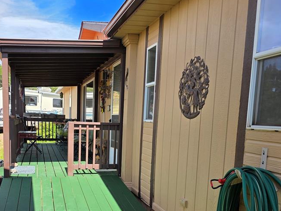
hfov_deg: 50.8
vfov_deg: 38.7
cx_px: 104
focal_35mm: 36
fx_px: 292
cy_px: 155
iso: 80
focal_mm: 6.3
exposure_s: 1/2897
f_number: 1.7
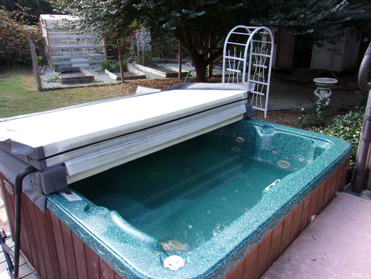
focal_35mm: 27
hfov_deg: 65.3
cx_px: 186
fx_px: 289
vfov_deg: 51.4
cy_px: 140
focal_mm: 4.9
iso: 80
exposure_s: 1/120
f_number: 3
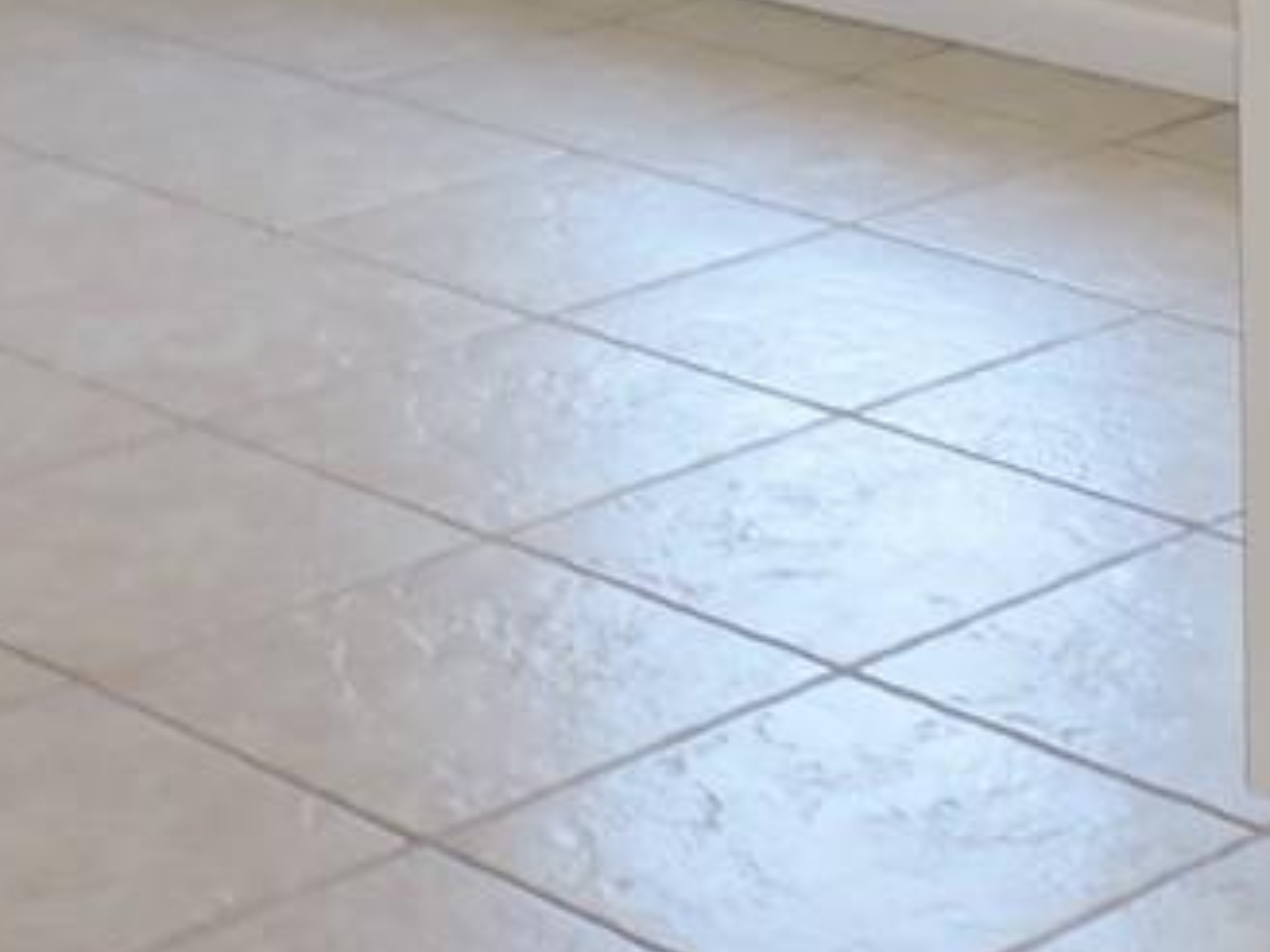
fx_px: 4293
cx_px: 759
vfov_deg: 11.9
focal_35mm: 117
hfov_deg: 16.8
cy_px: -619
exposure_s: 1/40
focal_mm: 4.3
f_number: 3
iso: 180
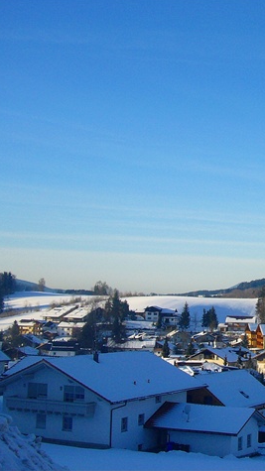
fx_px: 900
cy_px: 235
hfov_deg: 16.3
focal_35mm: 72
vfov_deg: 29.4
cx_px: 283
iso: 80
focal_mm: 8.1
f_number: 7.1
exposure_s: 1/160
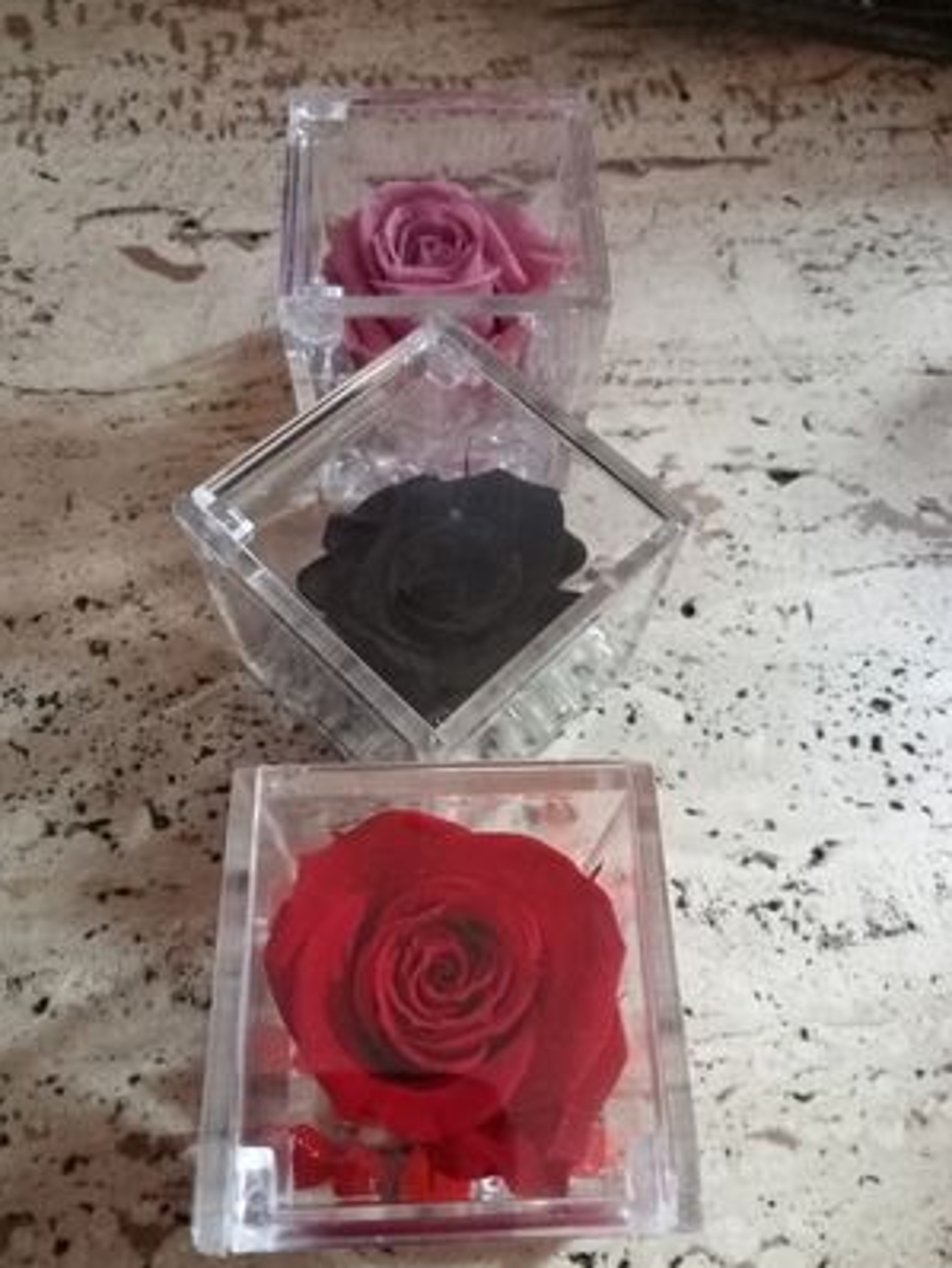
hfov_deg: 46.8
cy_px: 656
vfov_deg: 59.9
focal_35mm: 30
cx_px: 497
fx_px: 1099
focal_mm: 3.46
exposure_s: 1/25
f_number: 2.2
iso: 1391
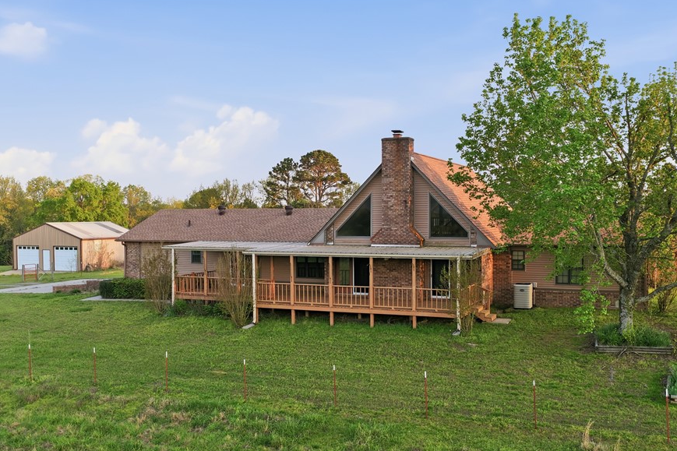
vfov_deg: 37.8
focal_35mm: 35
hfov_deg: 54.4
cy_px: 241
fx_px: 658
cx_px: 347
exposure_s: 1/320
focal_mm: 14.4
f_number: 2.8
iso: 200
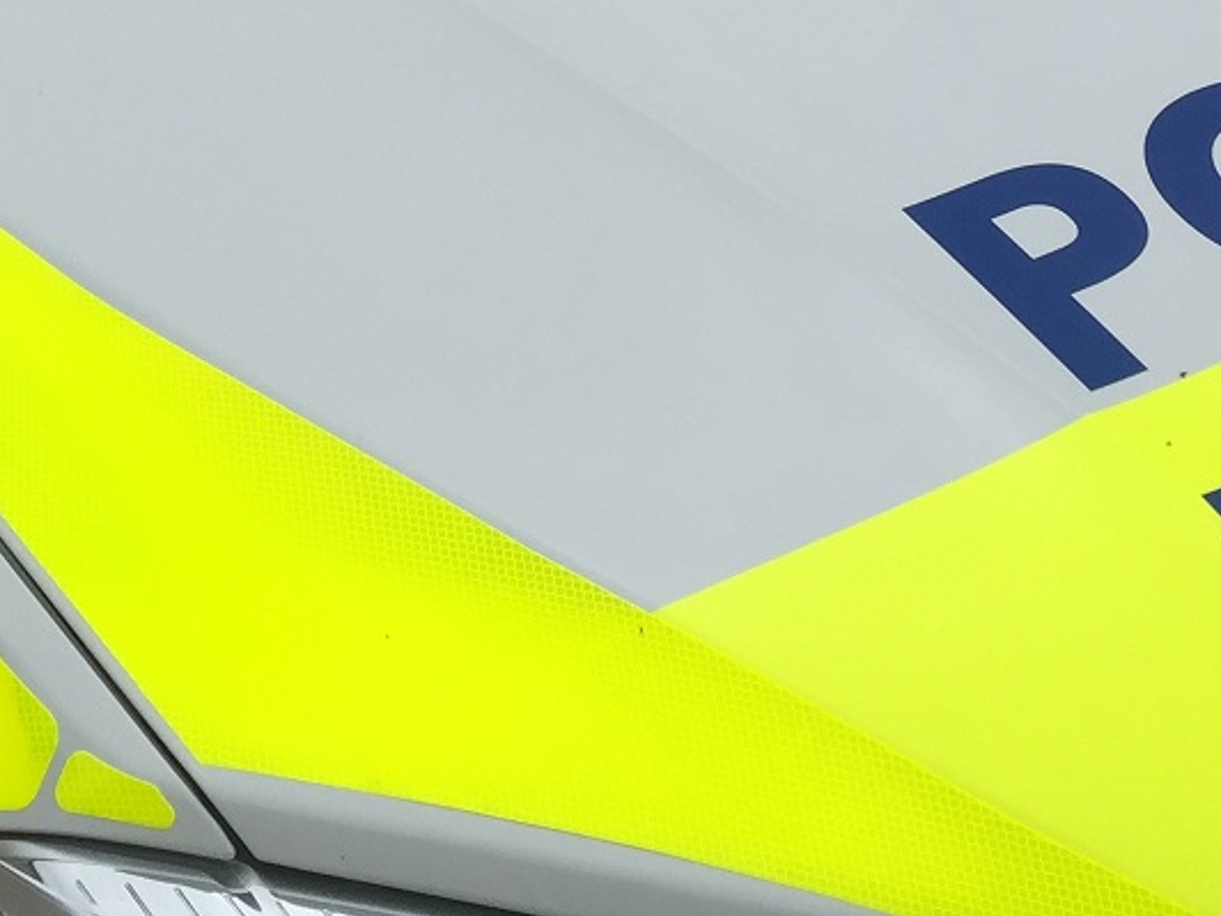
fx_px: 3139
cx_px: 243
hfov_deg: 21.7
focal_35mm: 89
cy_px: -434
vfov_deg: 15.4
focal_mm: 4.15
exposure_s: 1/942
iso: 32
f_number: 2.2
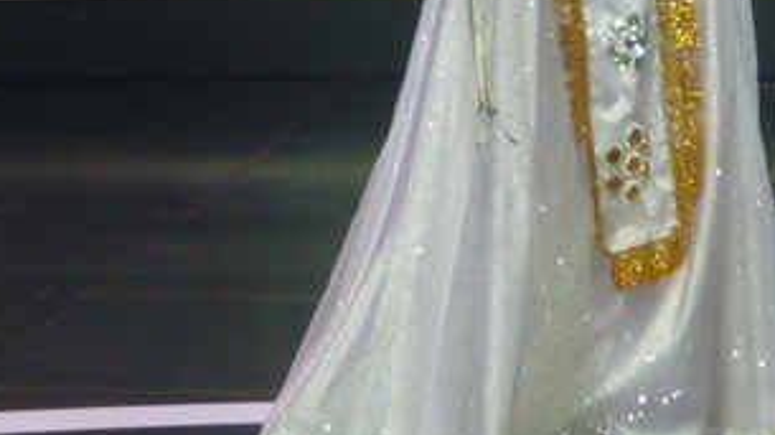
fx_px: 10164
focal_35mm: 495
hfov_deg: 4.4
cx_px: 142
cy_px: -319
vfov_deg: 2.4
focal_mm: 28.9
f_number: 5.4
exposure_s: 1/125
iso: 400
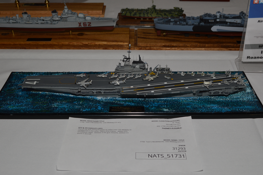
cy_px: 87
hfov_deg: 42.7
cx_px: 129
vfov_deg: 29.2
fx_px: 336
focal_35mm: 46
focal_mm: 30
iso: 100
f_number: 8
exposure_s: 1/60
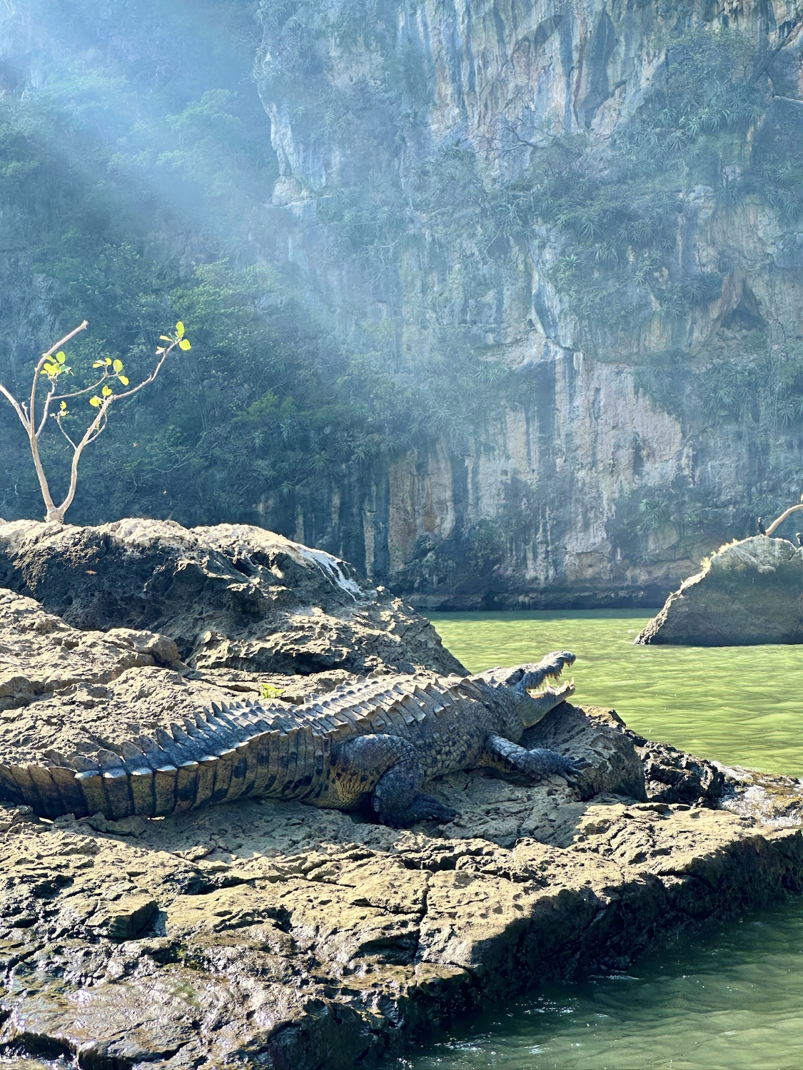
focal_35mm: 77
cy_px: 535
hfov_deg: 19.1
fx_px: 2382
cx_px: 402
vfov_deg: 25.3
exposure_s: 1/192
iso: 32
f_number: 2.8
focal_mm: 9
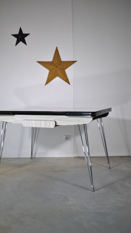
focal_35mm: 35
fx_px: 216
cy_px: 116
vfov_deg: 56.6
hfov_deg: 33.6
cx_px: 54
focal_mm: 22
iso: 100
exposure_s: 1/25
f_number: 4
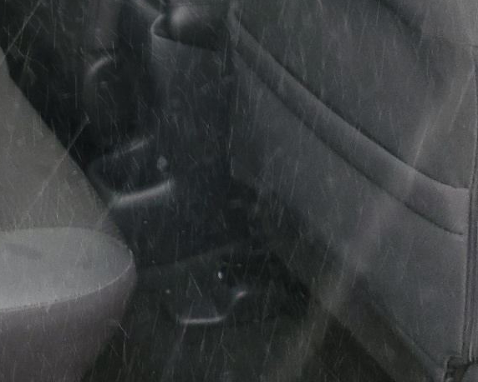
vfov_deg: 20.2
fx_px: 1005
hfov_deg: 24.5
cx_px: -79
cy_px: -78
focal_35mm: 71
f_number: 1.5
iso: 95
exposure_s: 1/120
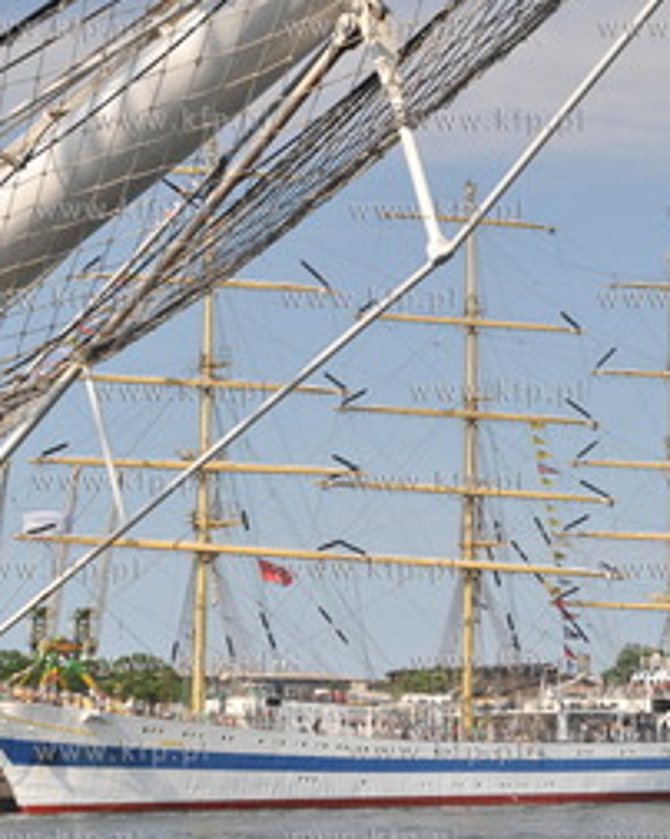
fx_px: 2283
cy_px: 434
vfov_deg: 20.8
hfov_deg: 16.7
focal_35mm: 92
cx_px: 299
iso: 400
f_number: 8
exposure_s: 1/1600
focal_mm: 62
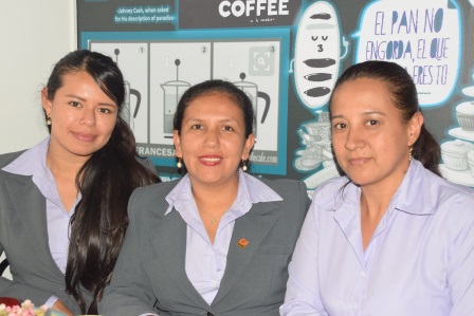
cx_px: 237
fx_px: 691
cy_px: 158
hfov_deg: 37.8
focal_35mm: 52
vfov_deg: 25.8
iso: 800
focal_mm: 35
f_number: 7.1
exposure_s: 1/200
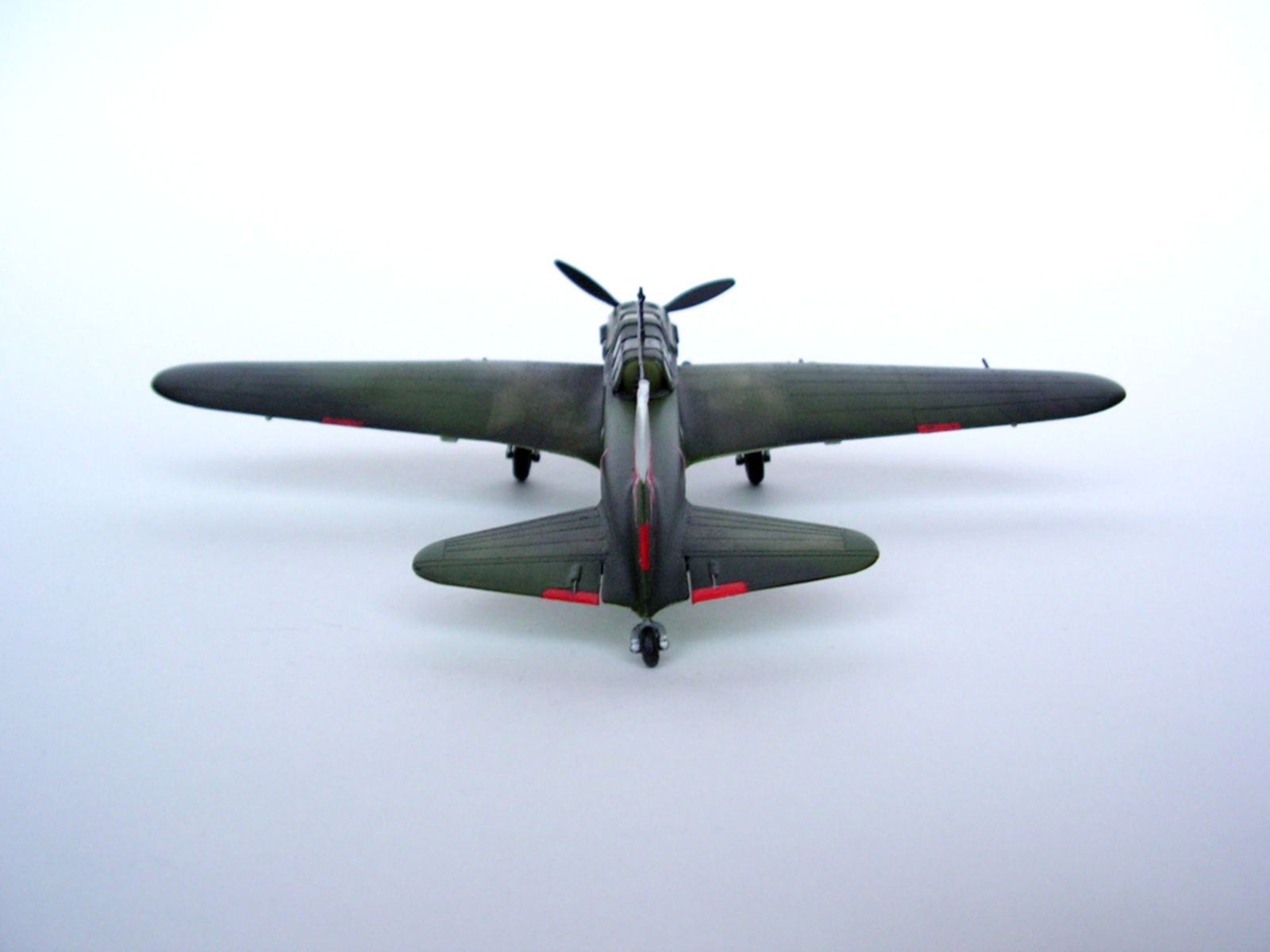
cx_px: 635
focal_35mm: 36
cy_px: 476
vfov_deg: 39.7
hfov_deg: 51.4
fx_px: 1321
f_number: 3.2
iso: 160
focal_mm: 6
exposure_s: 1/15
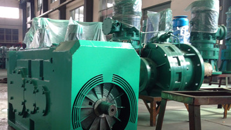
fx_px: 306
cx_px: 87
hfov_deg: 41.0
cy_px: 94
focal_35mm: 50
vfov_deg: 23.7
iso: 64
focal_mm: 4.28
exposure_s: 1/30
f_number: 2.4
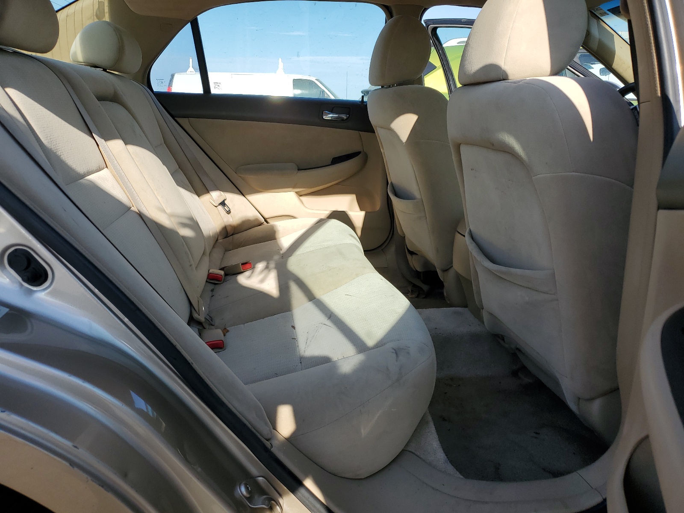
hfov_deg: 67.3
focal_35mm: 26
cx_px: 342
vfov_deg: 53.1
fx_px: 514
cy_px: 256
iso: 50
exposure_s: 1/1667
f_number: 1.5
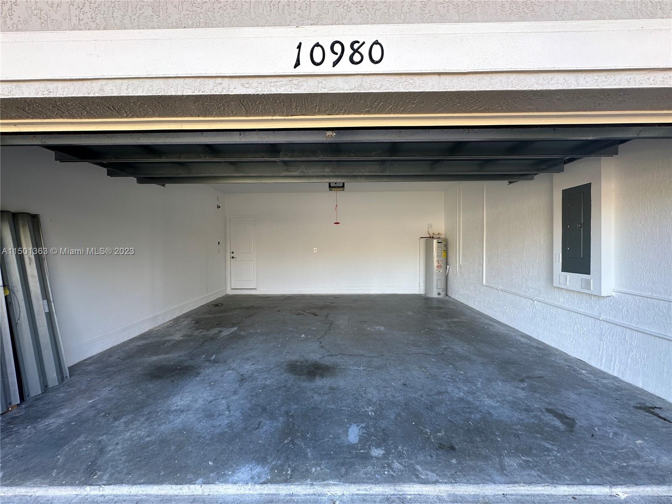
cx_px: 336
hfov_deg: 102.1
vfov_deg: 85.7
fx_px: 272
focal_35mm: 14
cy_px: 252
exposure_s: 1/120
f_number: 2.2
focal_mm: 2.22
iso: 50
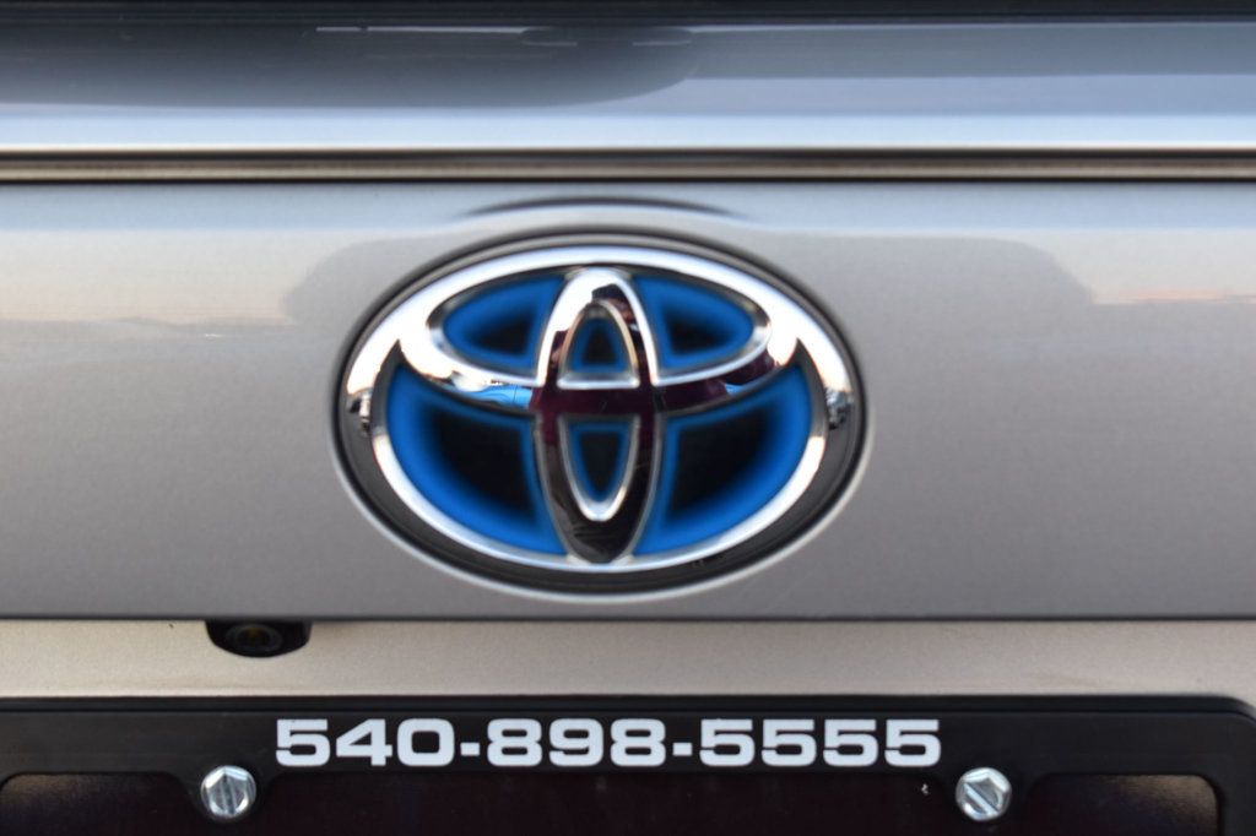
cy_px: 418
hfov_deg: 24.6
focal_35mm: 82
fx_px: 2877
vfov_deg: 16.5
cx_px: 628
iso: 400
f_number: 7.1
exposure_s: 1/30
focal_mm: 55
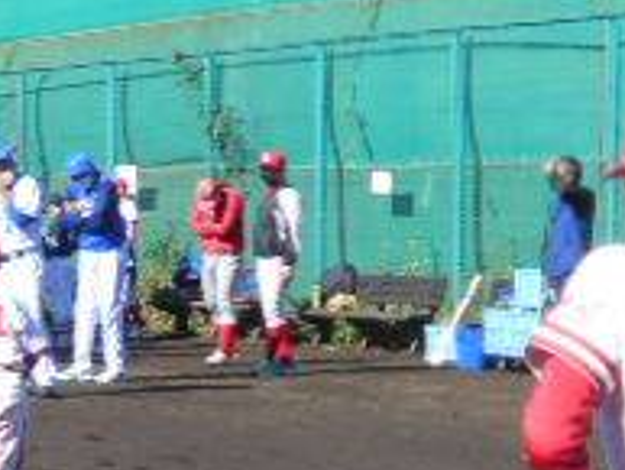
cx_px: -295
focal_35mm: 146
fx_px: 2638
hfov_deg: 12.8
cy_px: 282
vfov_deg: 10.2
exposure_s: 1/500
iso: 80
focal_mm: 7.7
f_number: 4.2
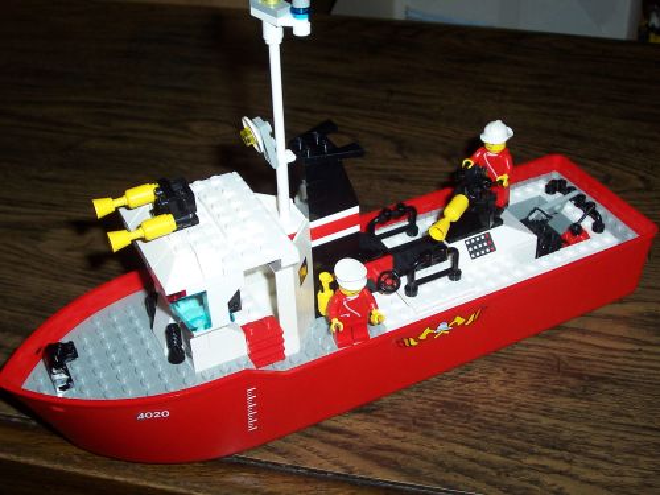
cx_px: 330
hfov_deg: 41.2
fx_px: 877
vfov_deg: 31.5
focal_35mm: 46
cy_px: 248
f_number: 3
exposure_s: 1/60
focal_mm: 7
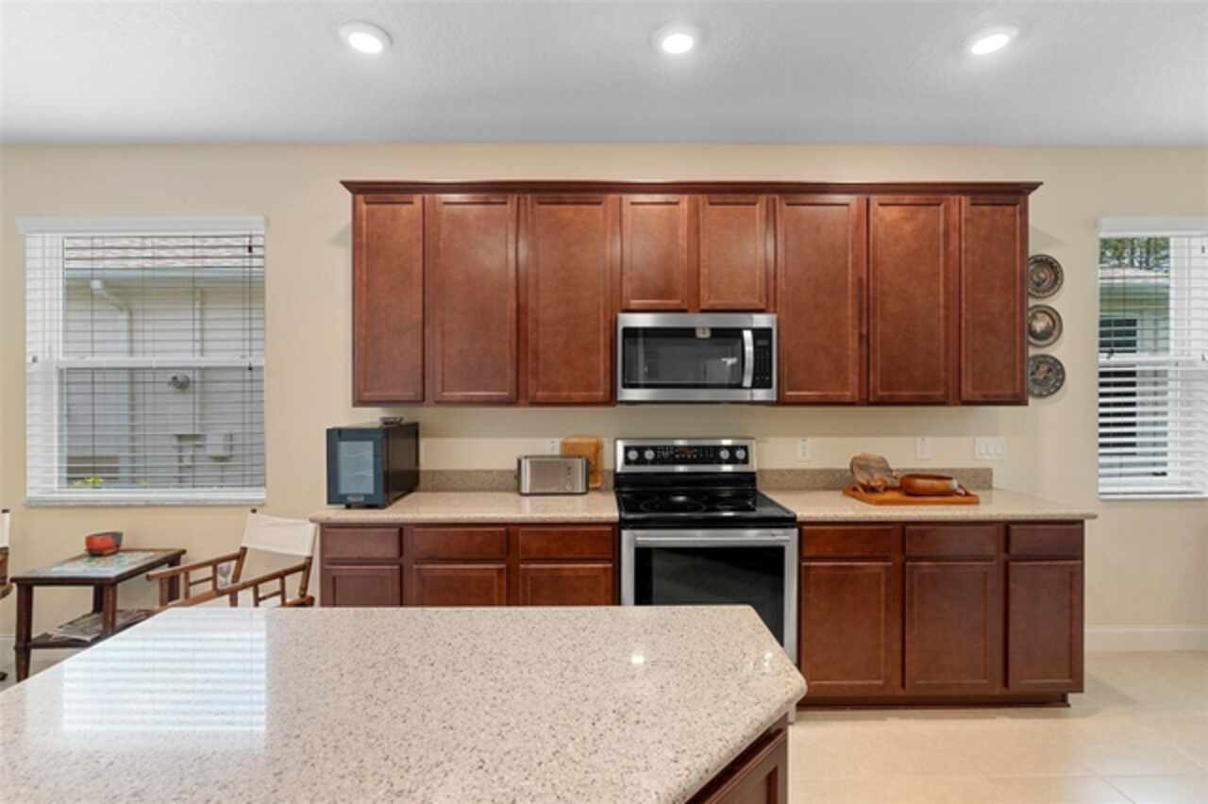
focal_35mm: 16
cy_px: 402
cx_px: 604
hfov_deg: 96.8
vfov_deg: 73.7
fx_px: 537
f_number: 8
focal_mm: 16
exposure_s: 1/13
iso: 800
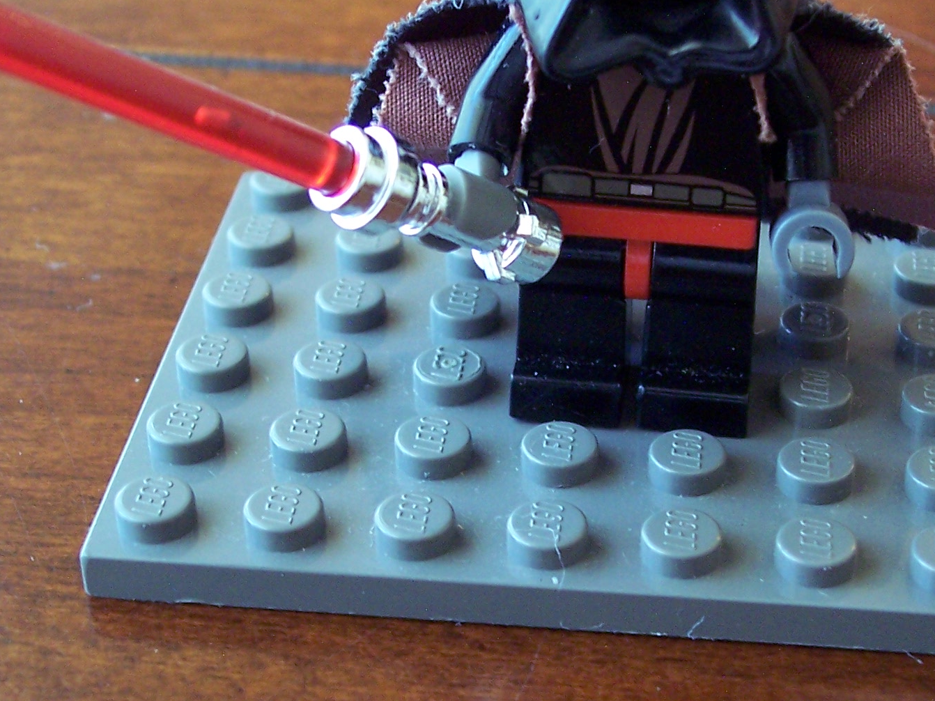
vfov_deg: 17.8
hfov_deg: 23.6
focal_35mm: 83
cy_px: 321
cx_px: 513
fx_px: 2241
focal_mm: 8
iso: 200
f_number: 3.4
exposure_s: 1/10
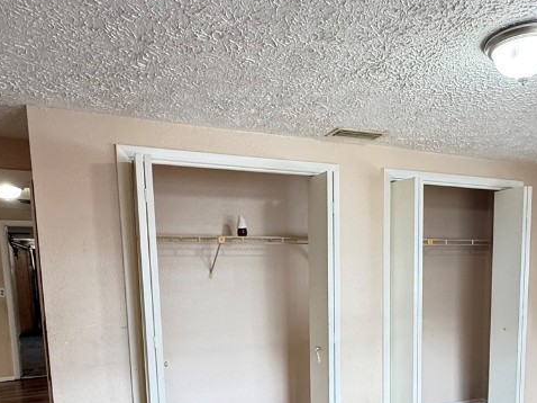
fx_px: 465
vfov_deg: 44.4
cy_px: 325
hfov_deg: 59.2
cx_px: 335
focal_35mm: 30
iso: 500
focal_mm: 2.22
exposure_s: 1/60
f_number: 2.2
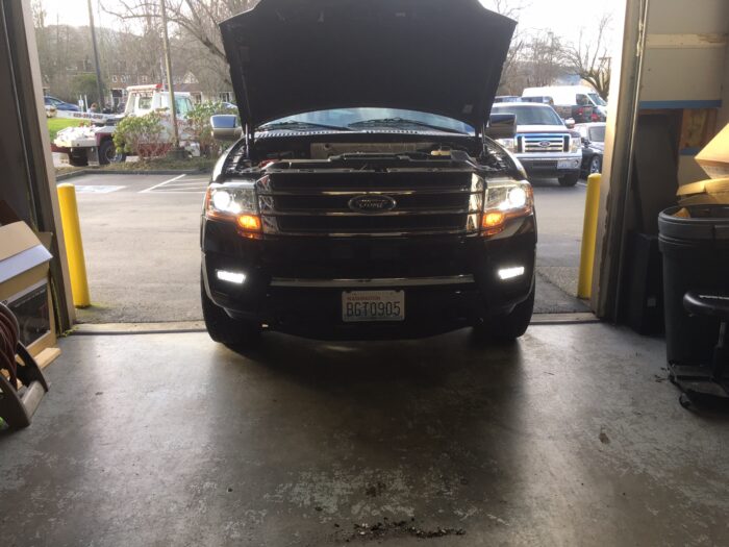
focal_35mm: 29
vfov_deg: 48.2
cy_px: 274
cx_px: 364
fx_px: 611
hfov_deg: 61.7
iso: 32
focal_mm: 4.15
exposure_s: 1/120
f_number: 2.2
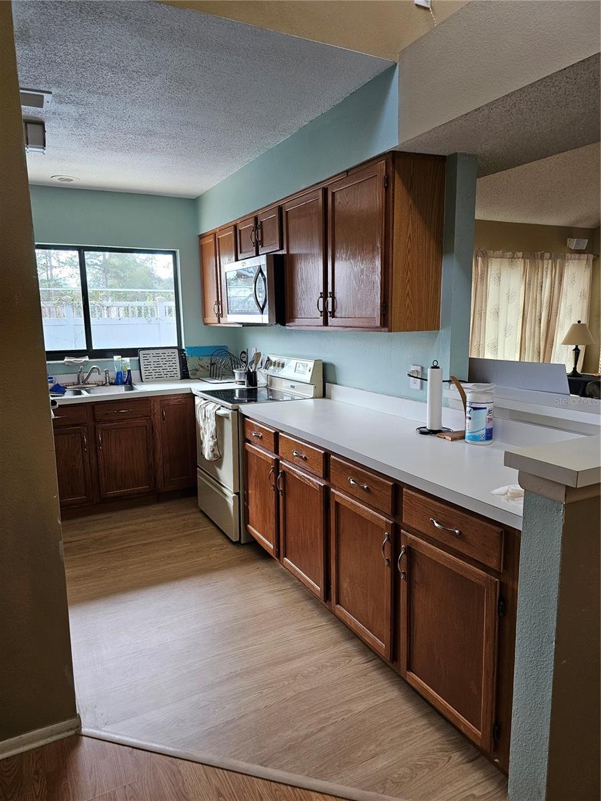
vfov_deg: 73.9
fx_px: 532
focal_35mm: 23
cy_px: 400
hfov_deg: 58.9
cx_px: 300
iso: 250
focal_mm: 6.3
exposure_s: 1/120
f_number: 1.7
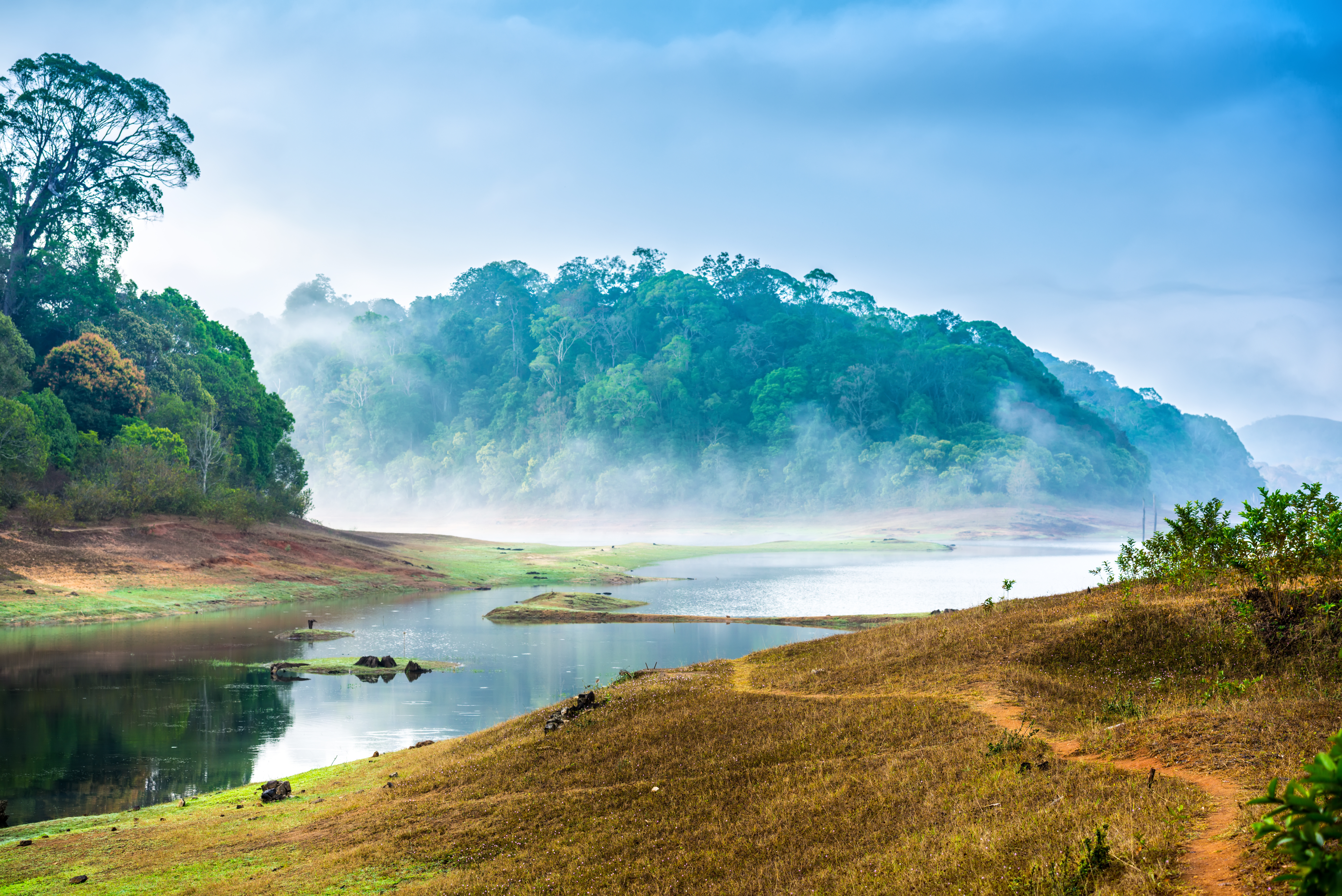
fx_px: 2610
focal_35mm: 70
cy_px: 448
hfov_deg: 28.8
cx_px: 671
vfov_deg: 19.5
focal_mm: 70
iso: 100
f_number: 5
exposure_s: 1/160
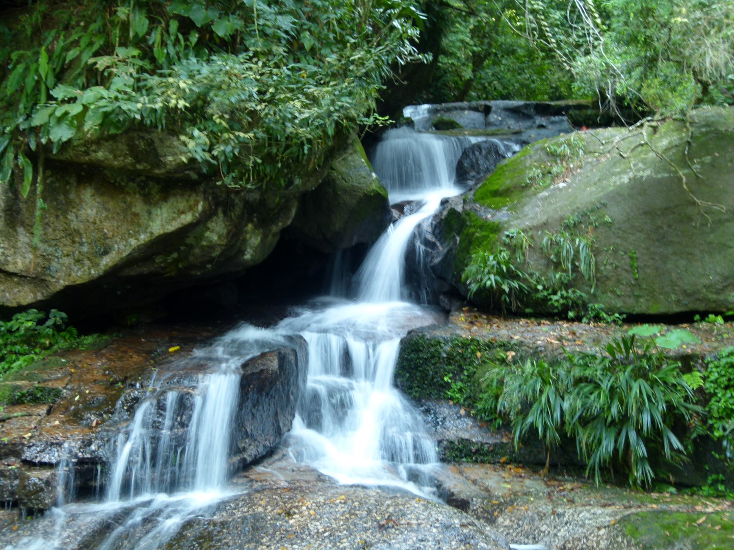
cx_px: 367
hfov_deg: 38.2
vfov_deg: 29.1
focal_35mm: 50
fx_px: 1060
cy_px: 275
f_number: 3.2
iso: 100
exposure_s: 1/4
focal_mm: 9
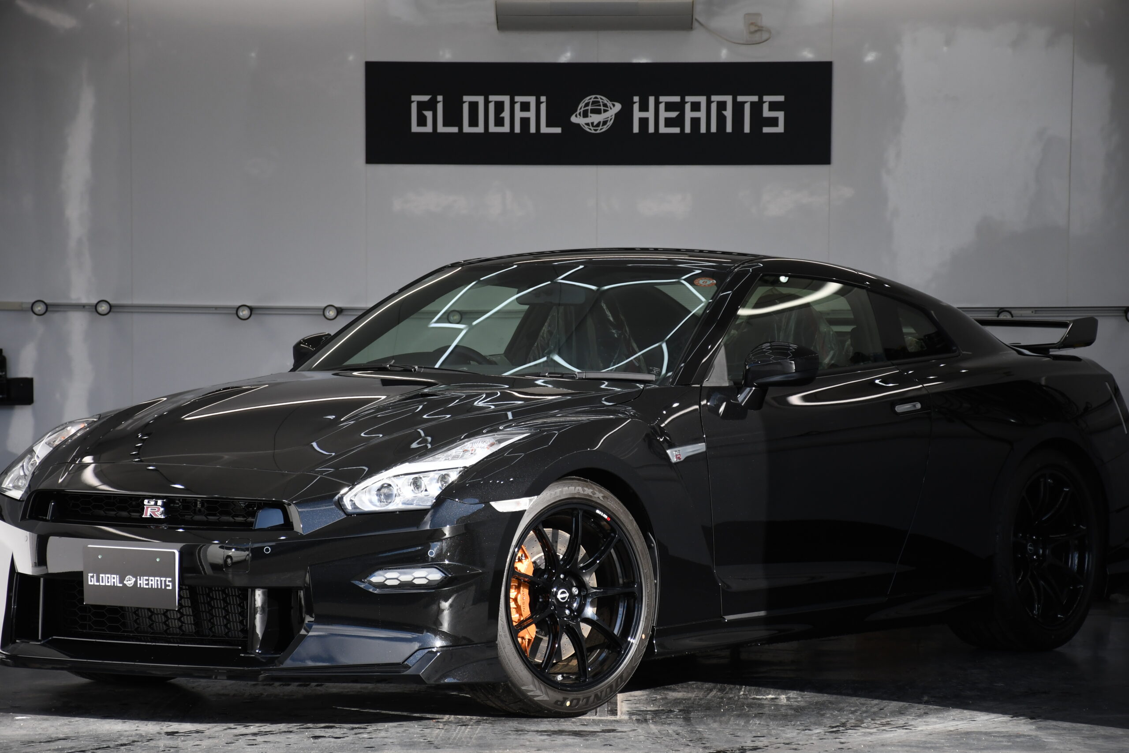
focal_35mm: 135
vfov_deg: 10.2
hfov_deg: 15.2
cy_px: 376
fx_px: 4234
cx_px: 564
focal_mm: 90
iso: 500
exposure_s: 1/1000
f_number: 5.3
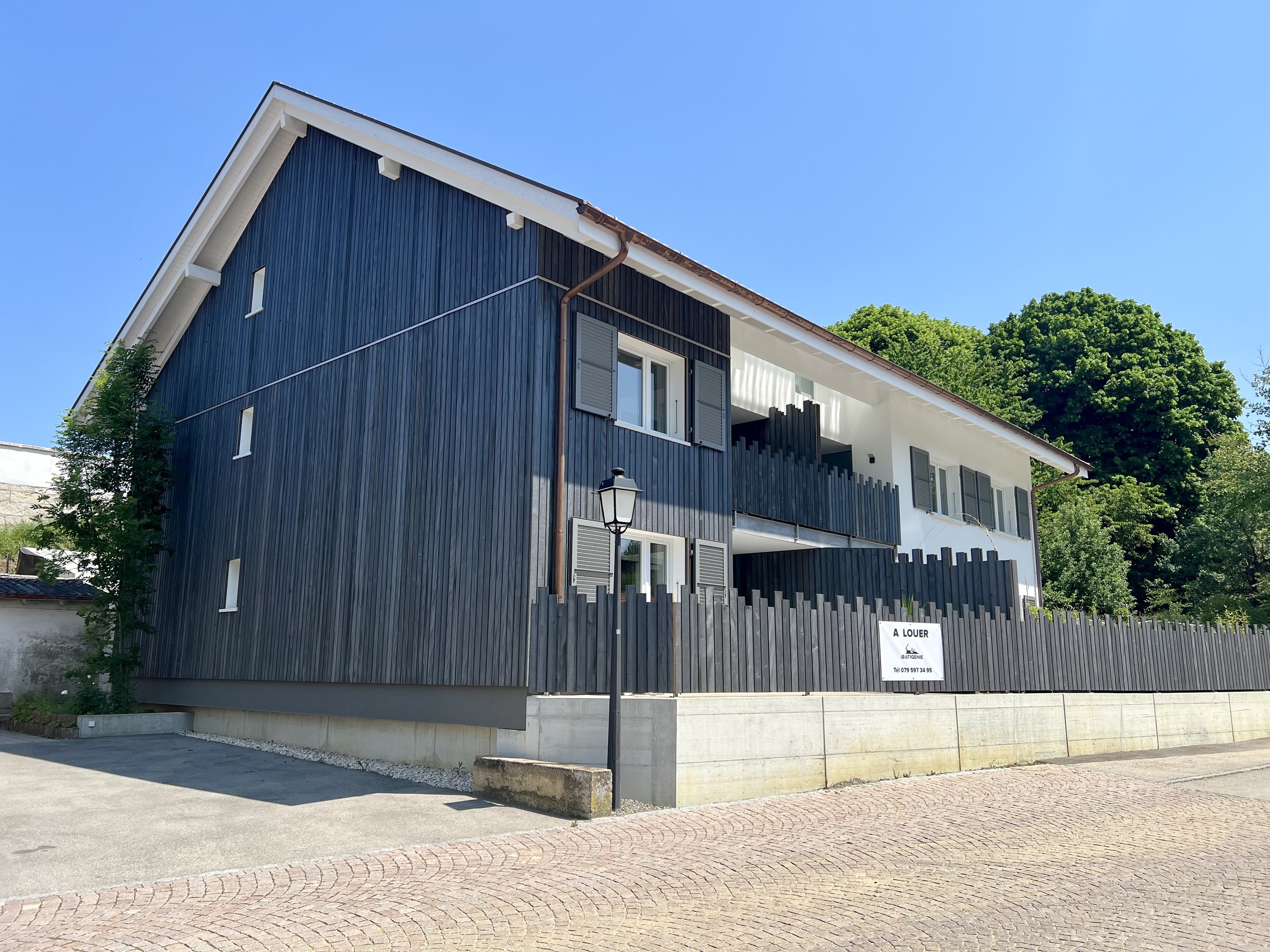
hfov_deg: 67.3
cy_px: 476
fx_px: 954
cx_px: 635
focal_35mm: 26
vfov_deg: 53.1
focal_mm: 5.7
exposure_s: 1/3165
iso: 50
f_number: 1.5
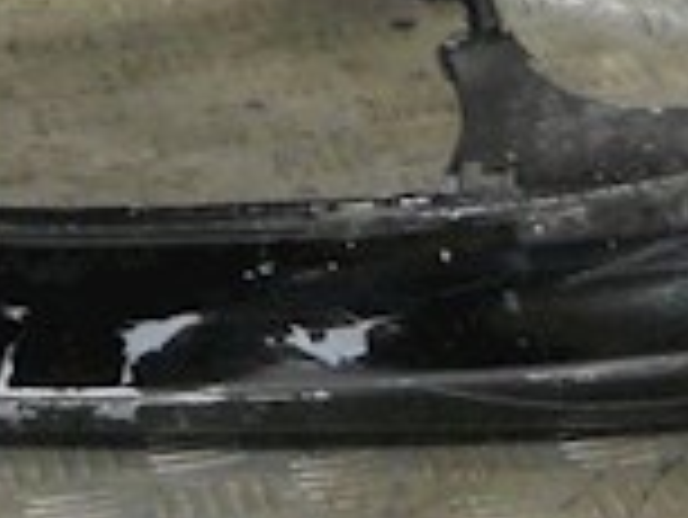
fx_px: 3401
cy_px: -559
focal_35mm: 171
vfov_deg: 8.2
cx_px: 301
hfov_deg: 11.5
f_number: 3.1
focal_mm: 6.72
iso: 250
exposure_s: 1/30
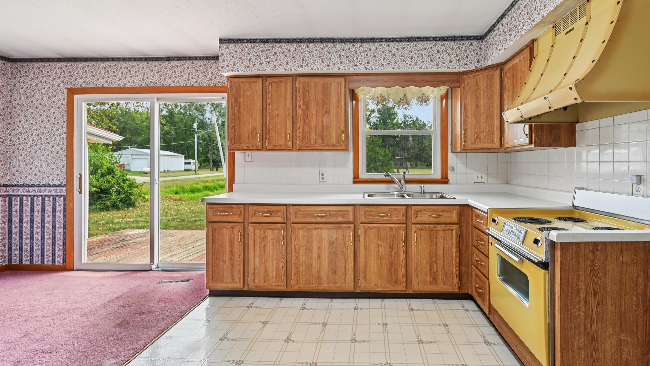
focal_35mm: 17
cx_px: 359
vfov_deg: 63.8
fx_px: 293
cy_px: 165
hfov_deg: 95.6
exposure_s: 1/45
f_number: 5.6
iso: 400
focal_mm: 14
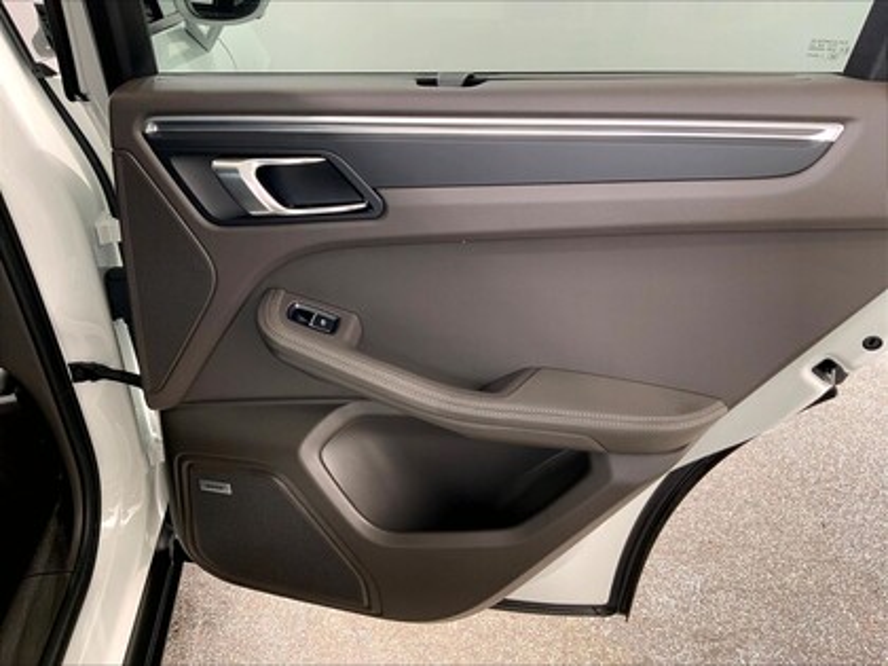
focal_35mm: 29
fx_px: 744
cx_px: 444
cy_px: 333
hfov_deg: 61.7
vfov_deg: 48.2
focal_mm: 3
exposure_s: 1/61
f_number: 1.8
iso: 64
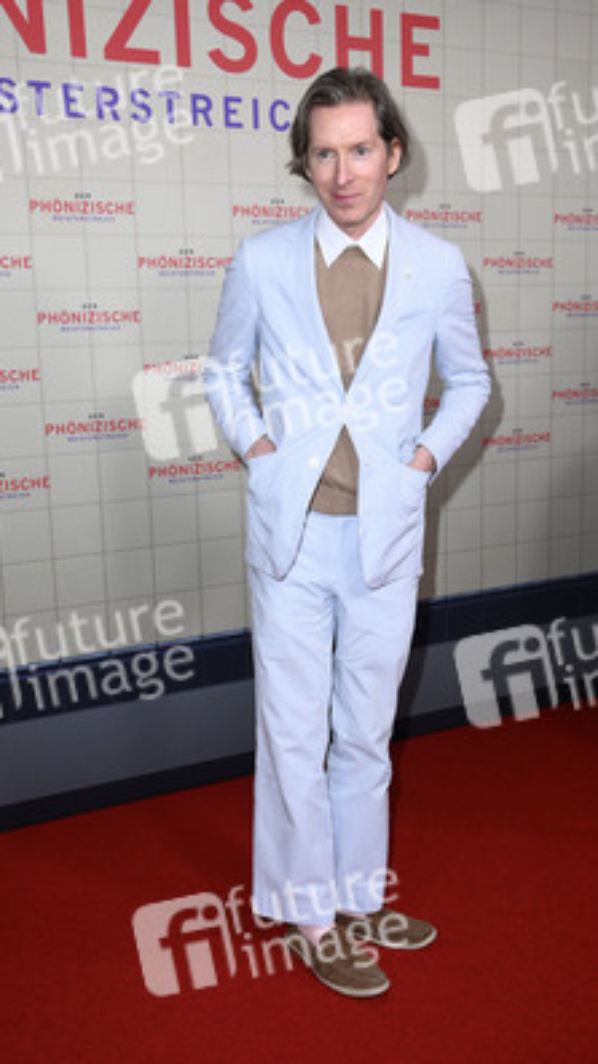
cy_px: 531
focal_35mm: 38
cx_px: 349
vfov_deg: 52.8
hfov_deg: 31.1
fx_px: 1072
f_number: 5.6
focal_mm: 36
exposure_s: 1/250
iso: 800
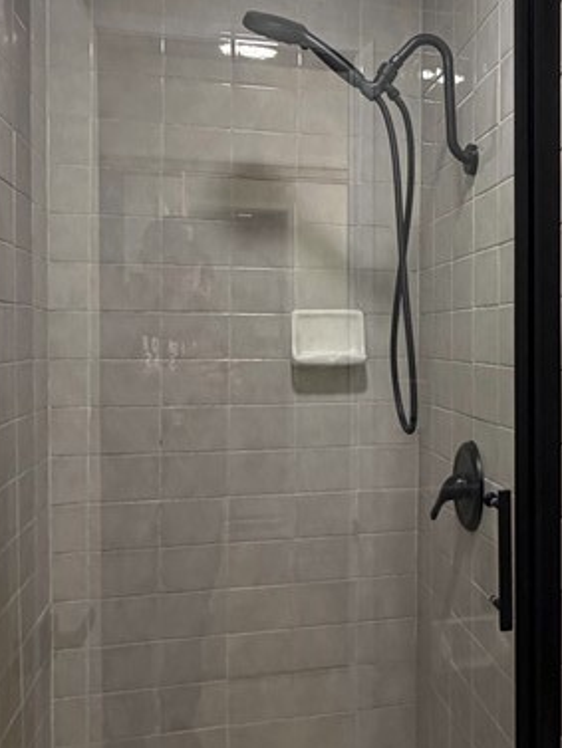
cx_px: 453
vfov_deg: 48.9
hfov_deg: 36.4
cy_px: 345
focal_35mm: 38
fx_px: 822
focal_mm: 2.22
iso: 320
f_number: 2.2
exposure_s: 1/120
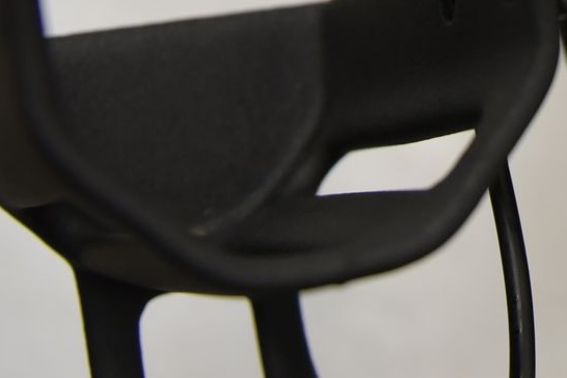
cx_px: 671
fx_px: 1606
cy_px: -163
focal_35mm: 102
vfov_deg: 12.8
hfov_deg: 19.0
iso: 1250
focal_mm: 29
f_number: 2.8
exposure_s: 1/40
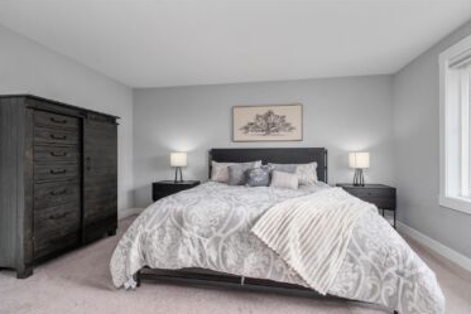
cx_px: 237
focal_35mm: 15
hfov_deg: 100.4
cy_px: 163
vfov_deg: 77.3
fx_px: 196
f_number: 7.1
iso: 1000
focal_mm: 14
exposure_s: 1/25
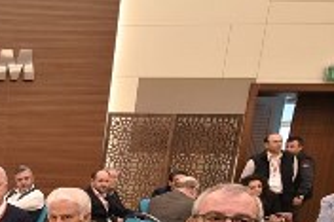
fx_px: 436
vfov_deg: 26.3
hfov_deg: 29.3
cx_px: -145
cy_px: 248
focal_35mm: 47
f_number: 5
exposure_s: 1/125
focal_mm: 16
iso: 800
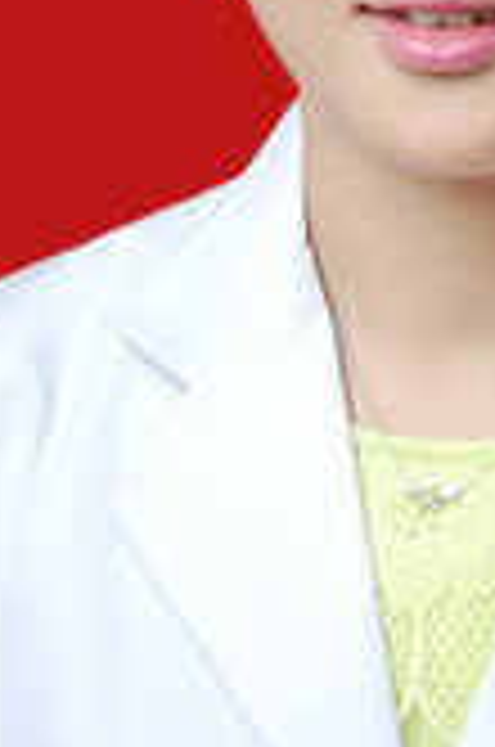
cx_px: 477
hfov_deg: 7.4
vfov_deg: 11.1
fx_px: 3811
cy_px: -16
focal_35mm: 184
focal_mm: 52
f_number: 7.1
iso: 200
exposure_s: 1/160
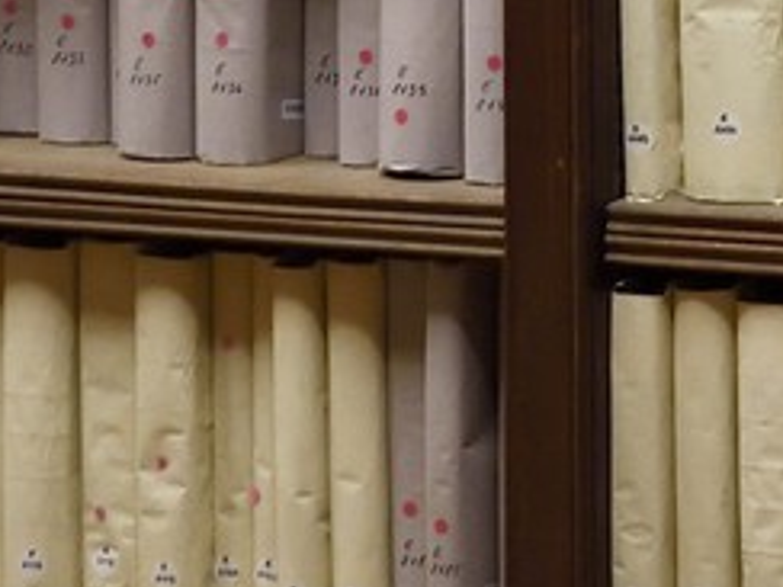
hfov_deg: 8.6
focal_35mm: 202
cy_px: -605
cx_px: 2128
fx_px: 4569
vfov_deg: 7.1
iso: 1600
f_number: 5.6
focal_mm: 32
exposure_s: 1/13
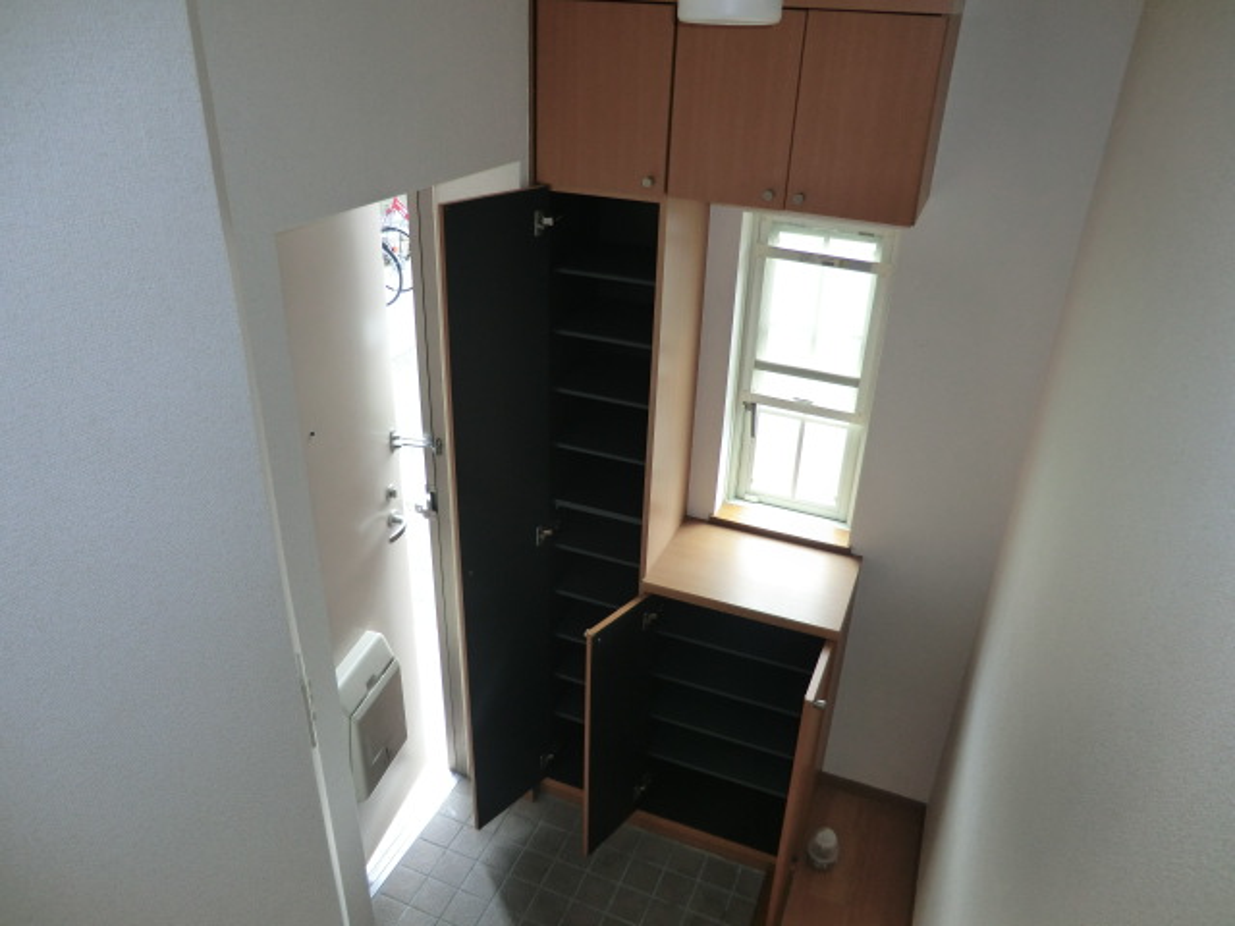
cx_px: 618
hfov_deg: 71.6
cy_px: 463
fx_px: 856
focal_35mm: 24
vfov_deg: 56.8
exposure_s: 1/60
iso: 100
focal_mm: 4.3
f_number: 3.2
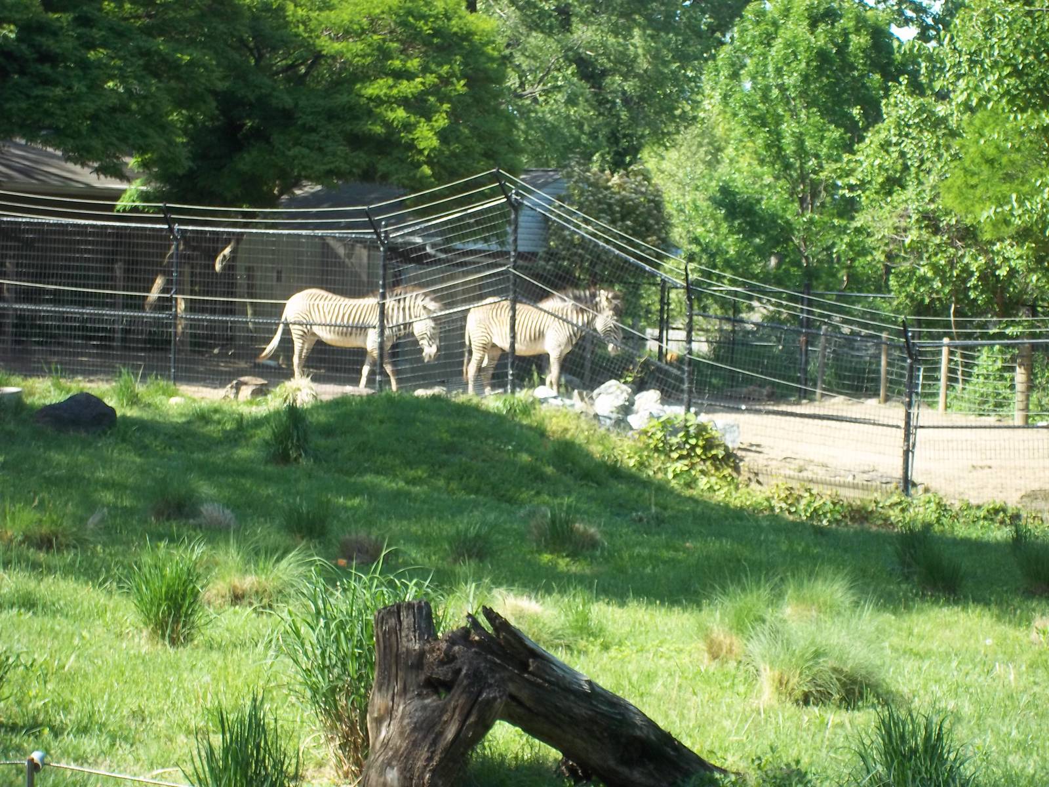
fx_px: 3273
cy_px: 394
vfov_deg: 13.7
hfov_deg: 18.2
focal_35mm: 108
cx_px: 524
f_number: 5.6
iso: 80
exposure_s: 1/100
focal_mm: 19.5
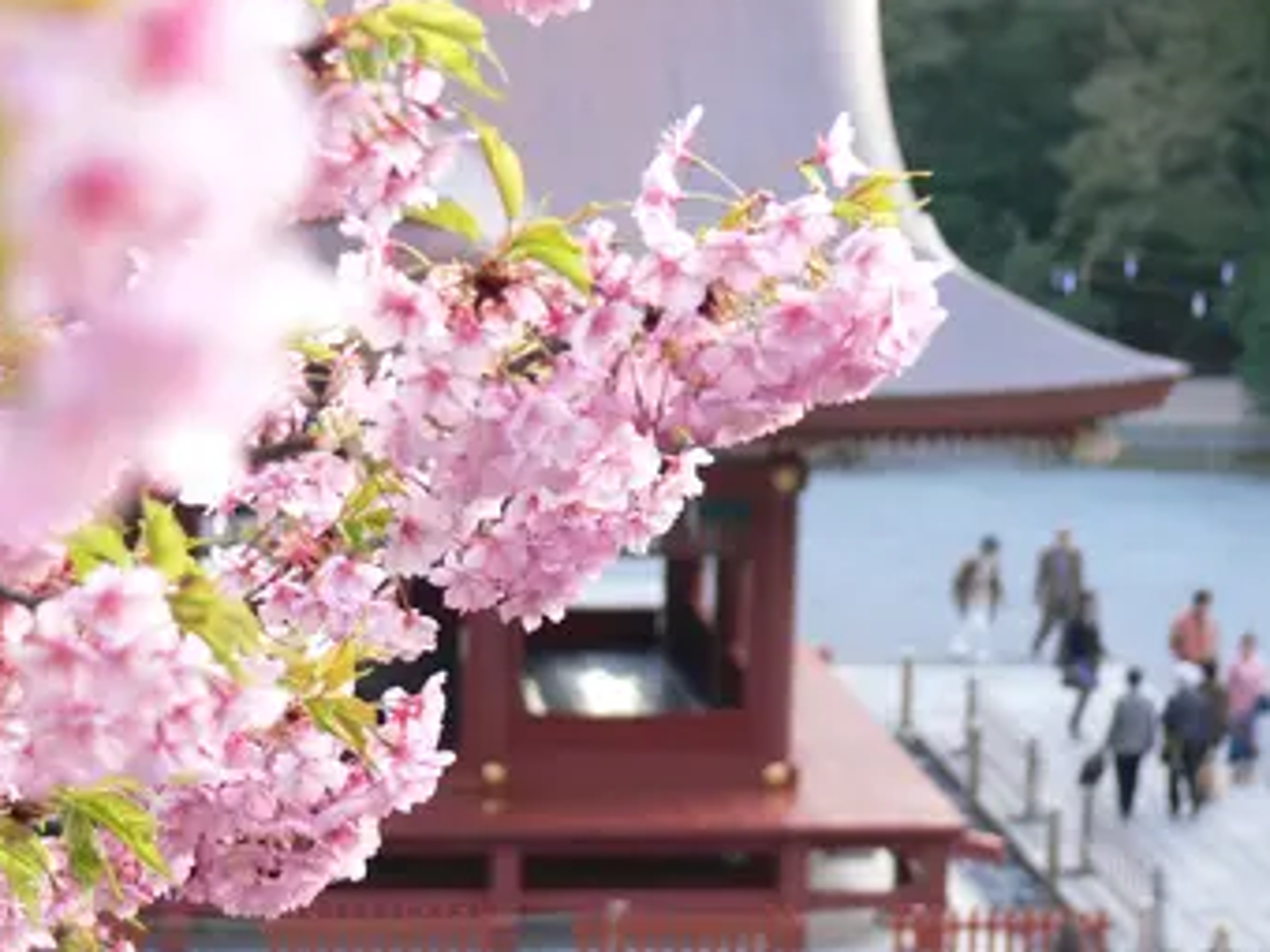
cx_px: 564
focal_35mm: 132
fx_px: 4843
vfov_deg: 11.2
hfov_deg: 14.9
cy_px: 510
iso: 80
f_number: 3.6
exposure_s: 1/30
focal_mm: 24.9
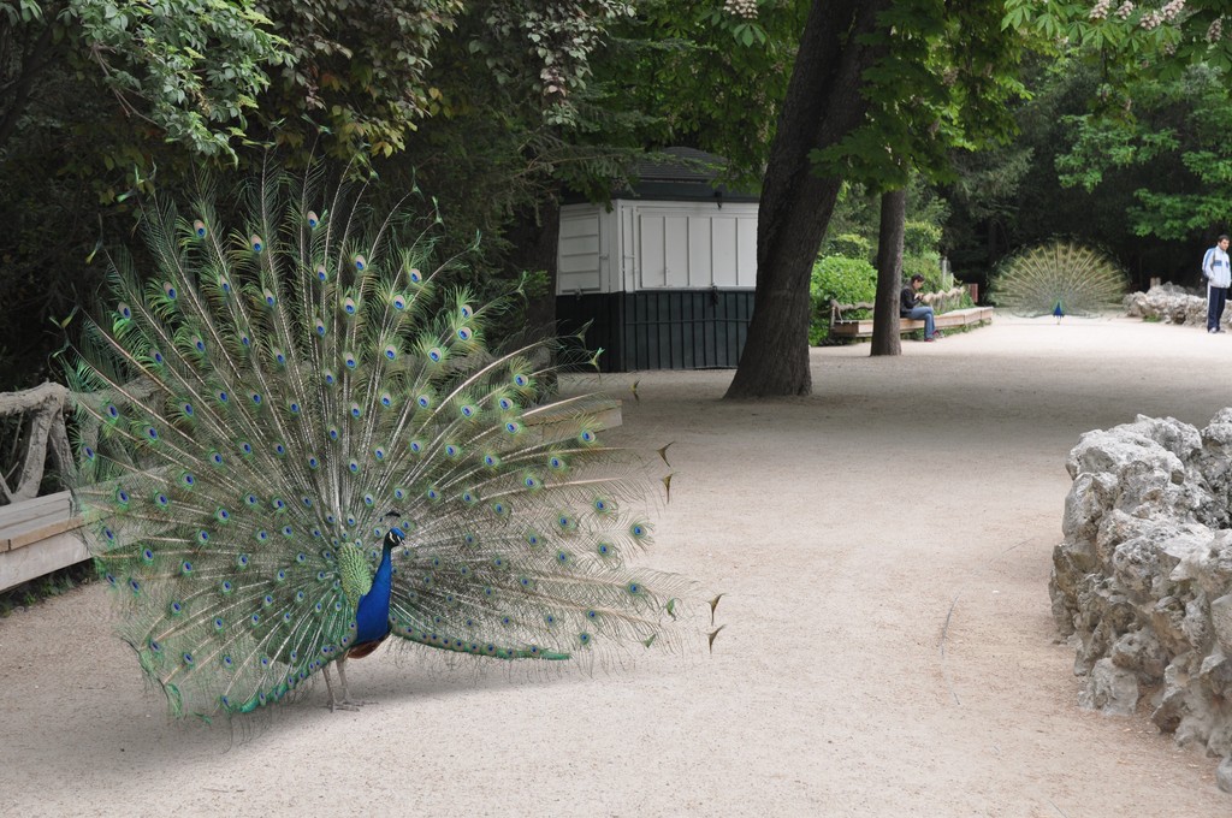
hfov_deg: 29.3
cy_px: 409
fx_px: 2358
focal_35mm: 69
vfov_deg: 19.7
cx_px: 616
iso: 400
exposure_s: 1/200
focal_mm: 46
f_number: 4.5
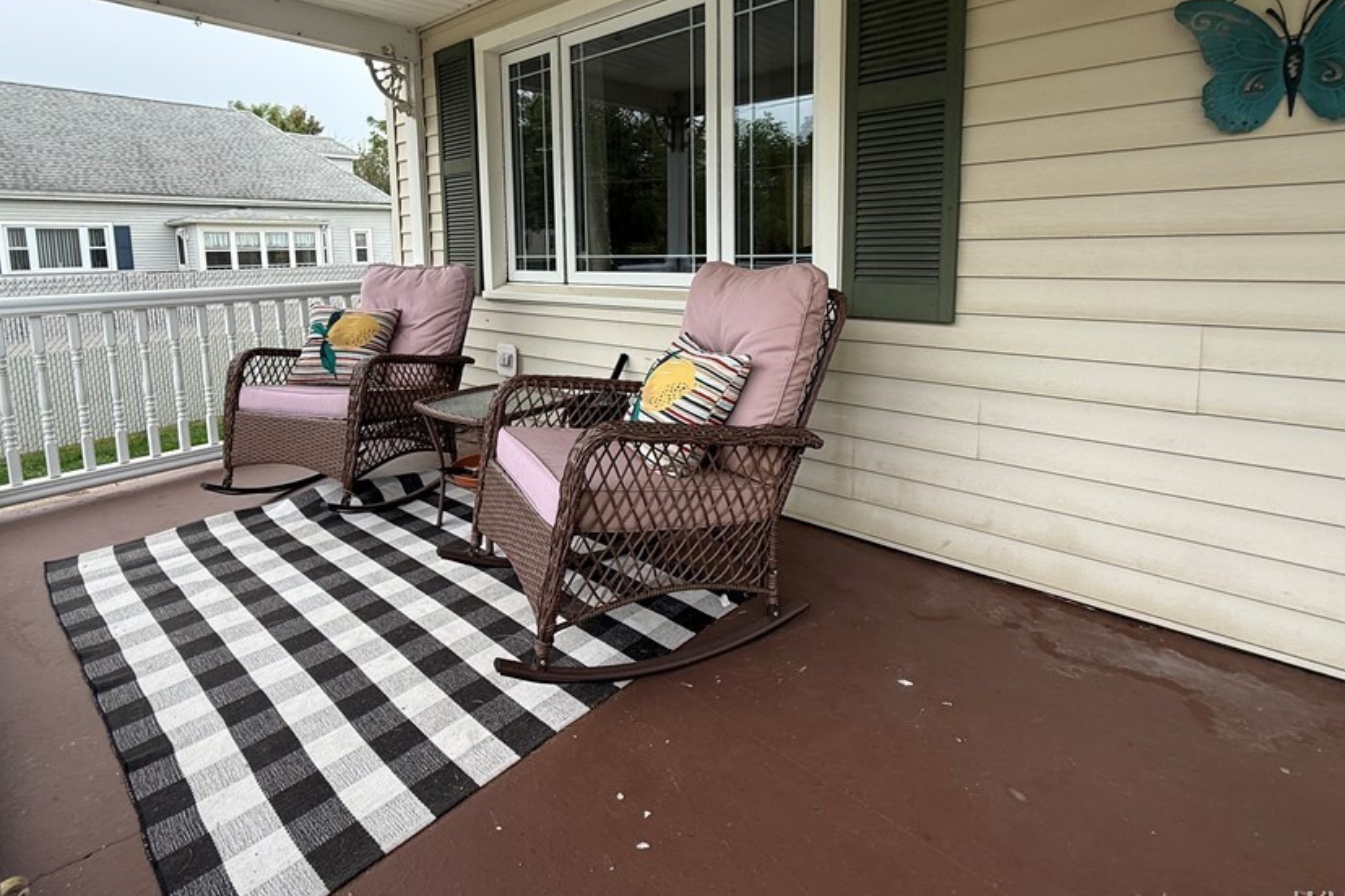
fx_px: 672
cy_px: 318
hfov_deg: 89.9
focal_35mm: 18
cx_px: 632
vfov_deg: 66.0
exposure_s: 1/144
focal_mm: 2.22
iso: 64
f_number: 2.2
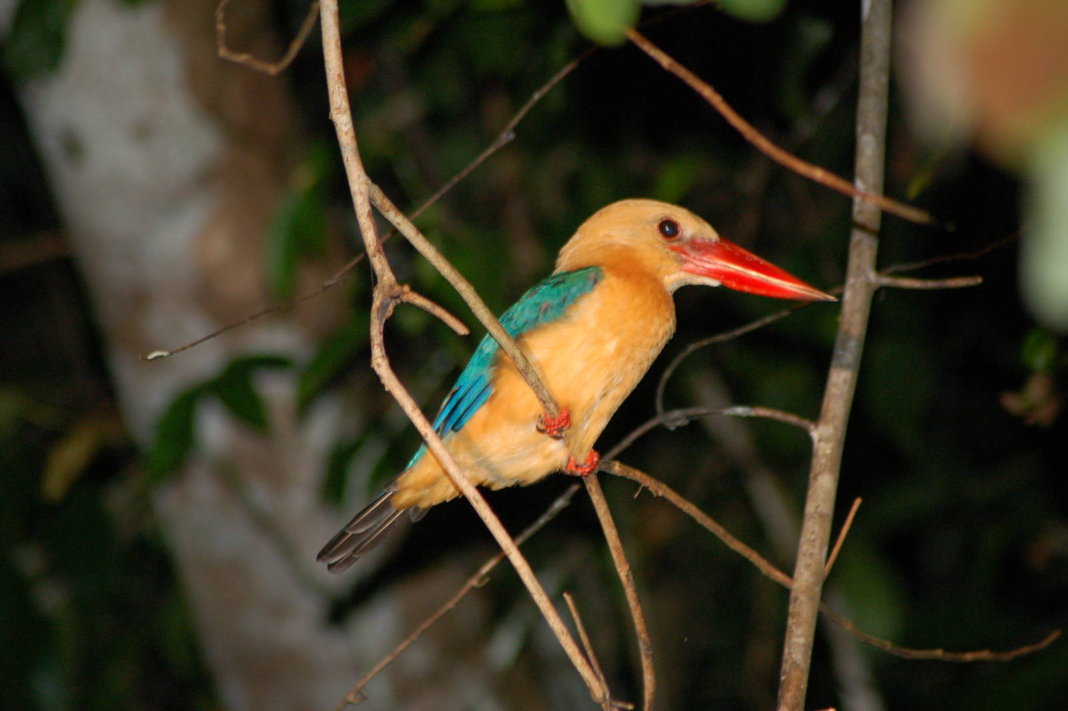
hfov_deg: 7.6
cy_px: 356
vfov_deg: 5.1
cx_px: 534
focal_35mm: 270
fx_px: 8003
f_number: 4.8
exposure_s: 1/60
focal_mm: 180
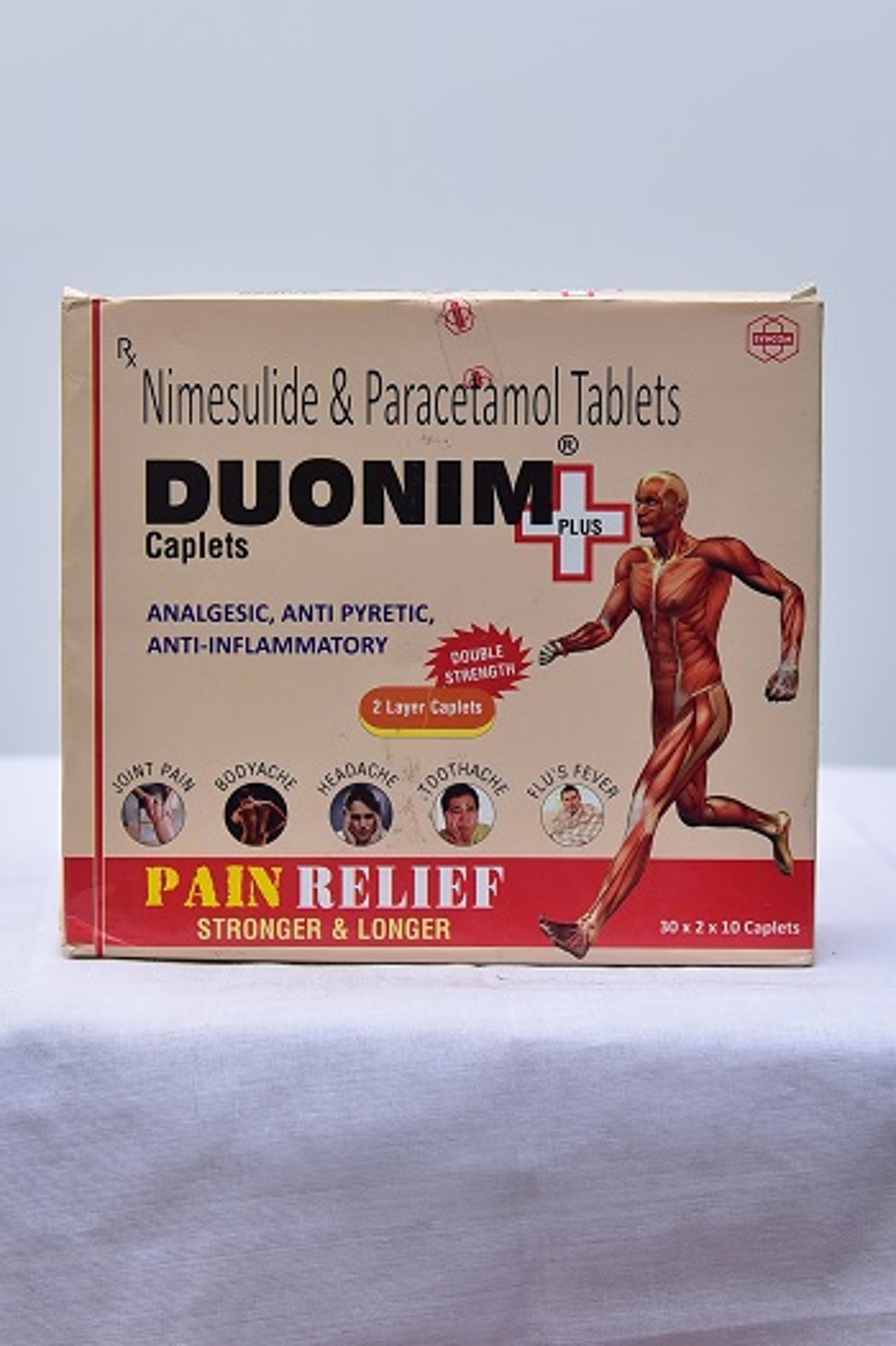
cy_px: 673
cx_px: 448
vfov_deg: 39.6
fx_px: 1869
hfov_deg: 27.0
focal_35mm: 50
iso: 1250
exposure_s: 1/160
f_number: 4
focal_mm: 50
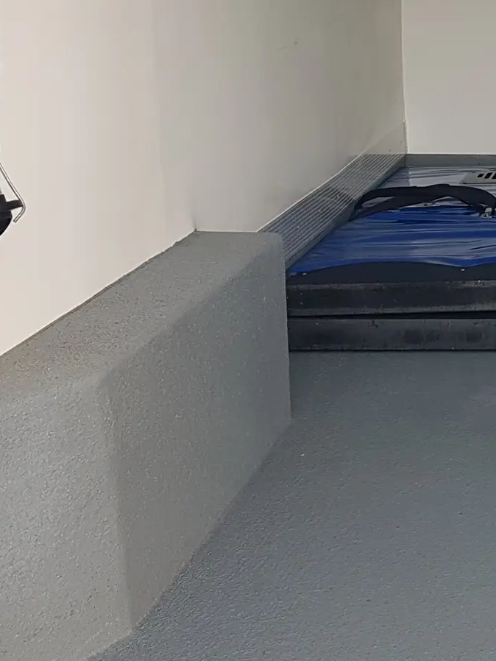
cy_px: 160
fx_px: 1337
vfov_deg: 27.4
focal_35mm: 70
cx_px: 646
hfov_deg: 19.4
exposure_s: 1/100
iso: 50
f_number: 1.7
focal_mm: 4.2
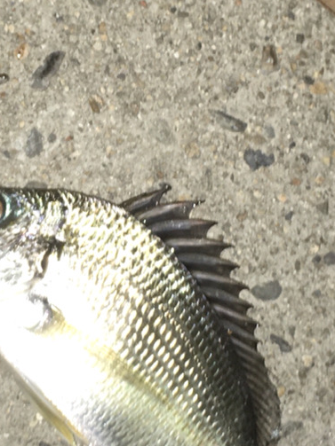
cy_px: 169
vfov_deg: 32.6
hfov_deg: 24.3
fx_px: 762
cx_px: 51
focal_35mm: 59
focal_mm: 4.15
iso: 32
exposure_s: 1/16
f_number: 2.2
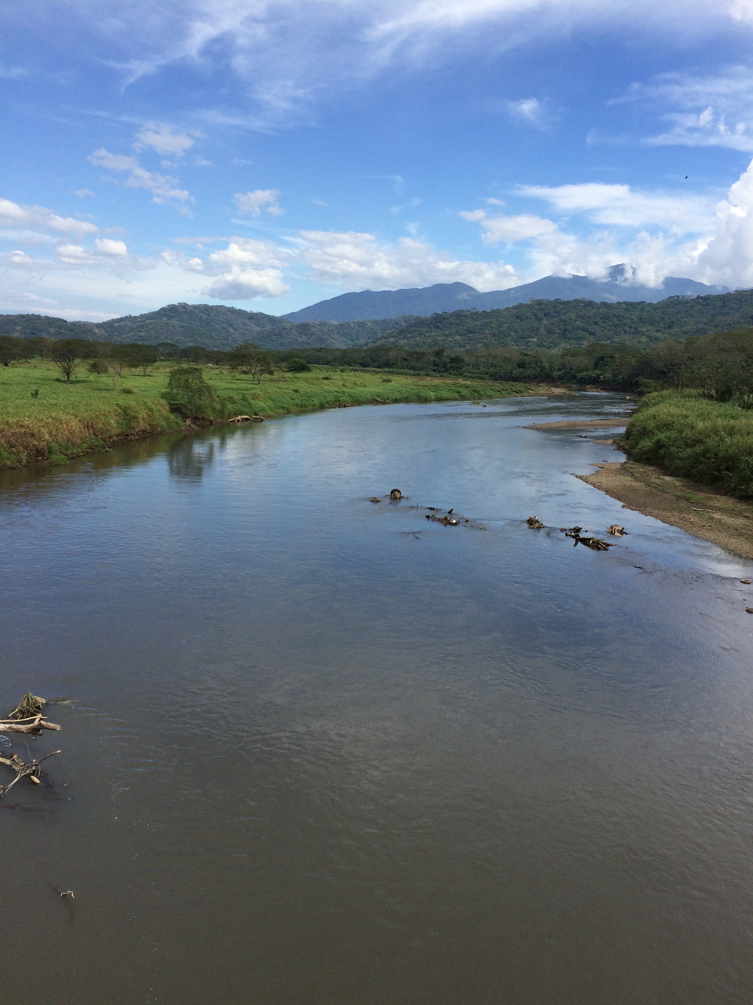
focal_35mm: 29
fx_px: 841
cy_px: 502
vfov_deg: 61.7
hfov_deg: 48.2
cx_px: 376
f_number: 2.2
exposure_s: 1/2053
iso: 32
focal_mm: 4.15
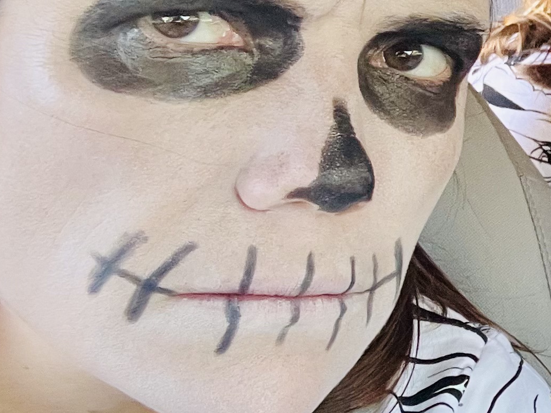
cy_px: 70
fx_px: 1416
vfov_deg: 16.4
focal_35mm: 89
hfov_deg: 17.3
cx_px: 1034
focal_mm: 2.71
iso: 160
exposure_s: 1/60
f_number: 2.2
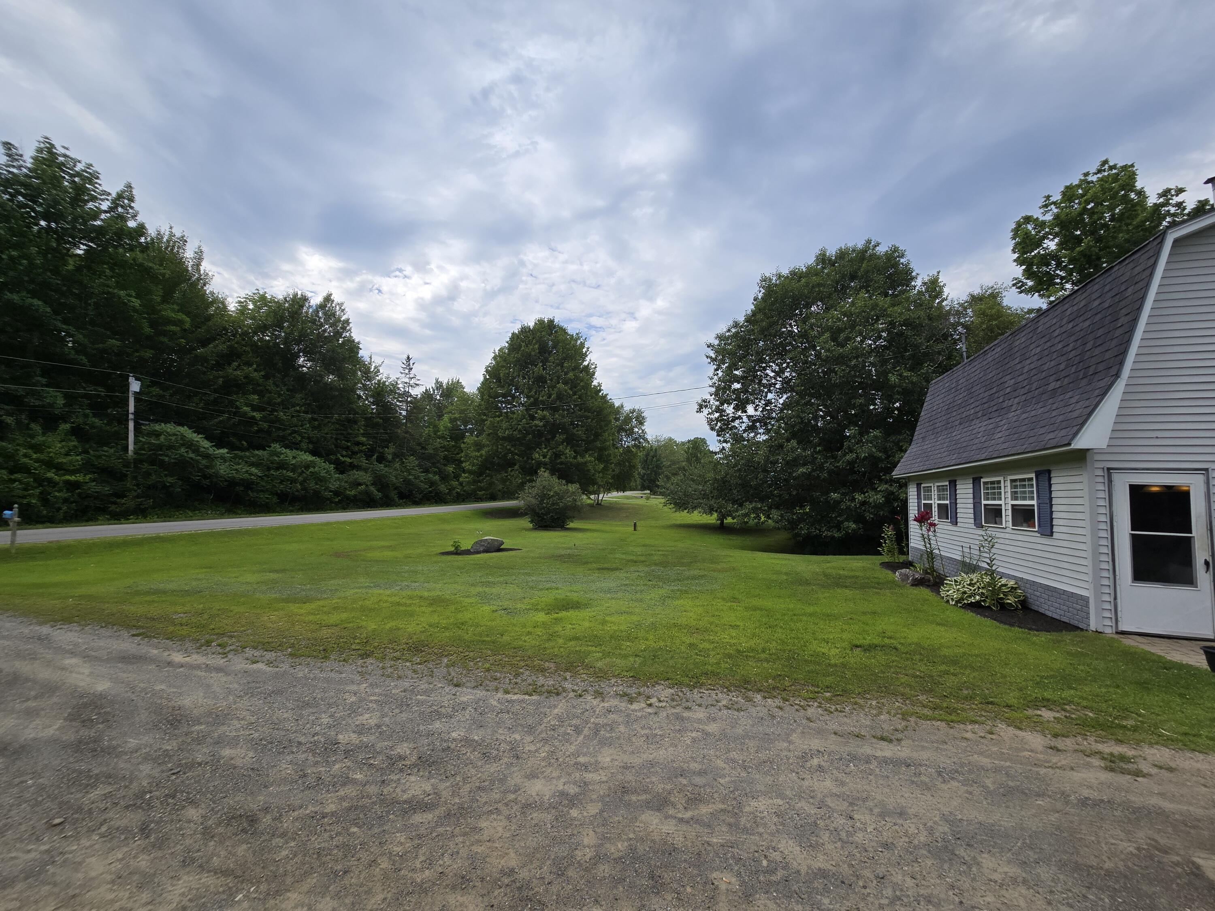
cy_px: 456
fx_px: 456
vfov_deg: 89.9
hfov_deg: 106.2
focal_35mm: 13
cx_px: 608
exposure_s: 1/1930
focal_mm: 2.2
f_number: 2.2
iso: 50
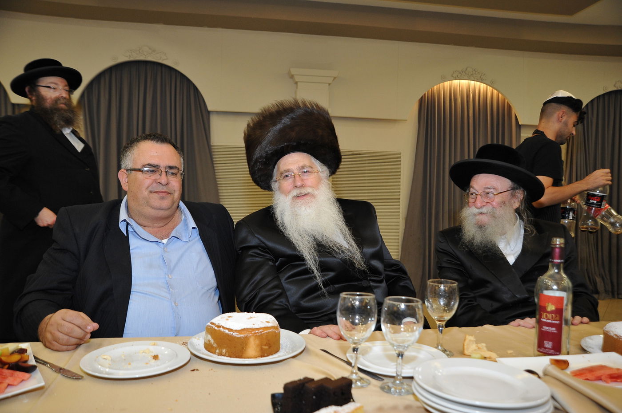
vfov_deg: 46.3
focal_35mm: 28
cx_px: 311
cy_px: 206
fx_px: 483
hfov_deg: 65.5
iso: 1600
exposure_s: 1/100
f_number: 4
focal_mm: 28
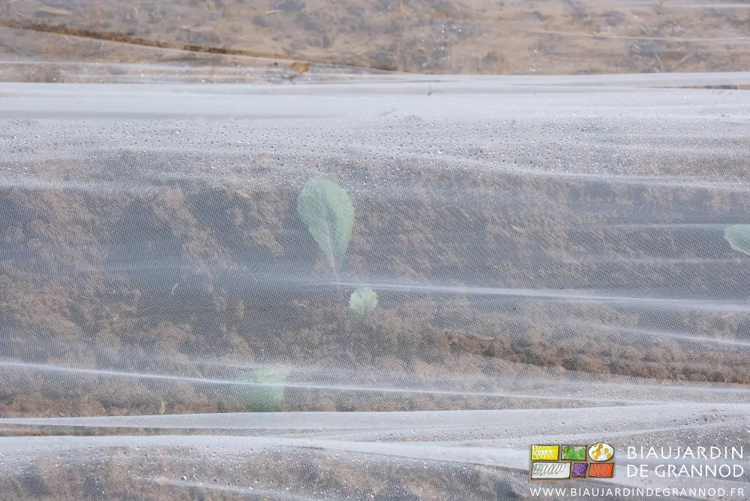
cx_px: 375
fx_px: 1729
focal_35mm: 83
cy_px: 250
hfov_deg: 24.5
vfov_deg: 16.5
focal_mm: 55
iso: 320
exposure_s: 1/750
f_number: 8
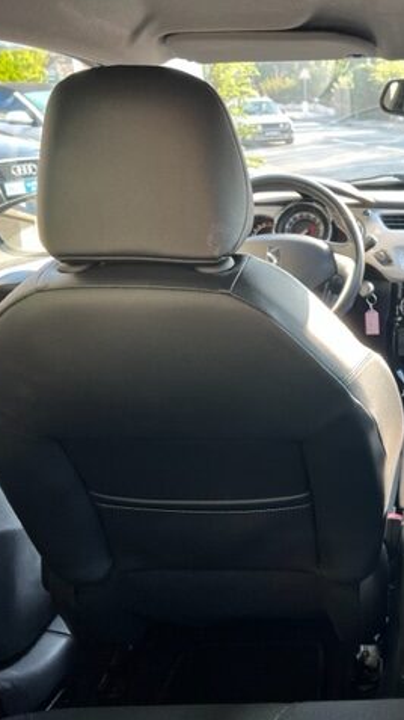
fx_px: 724
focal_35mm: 38
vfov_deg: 52.8
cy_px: 361
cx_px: 436
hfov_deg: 28.5
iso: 64
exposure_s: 1/121
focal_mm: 5.7
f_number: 1.5
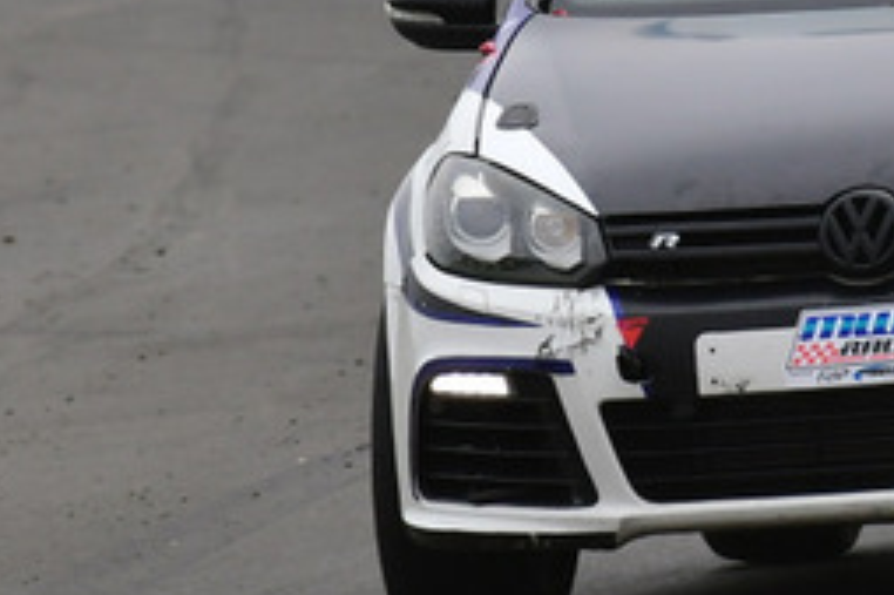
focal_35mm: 2365
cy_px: -165
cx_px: 637
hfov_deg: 0.9
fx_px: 58691
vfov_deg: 0.6
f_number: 10
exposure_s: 1/640
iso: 640
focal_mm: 500
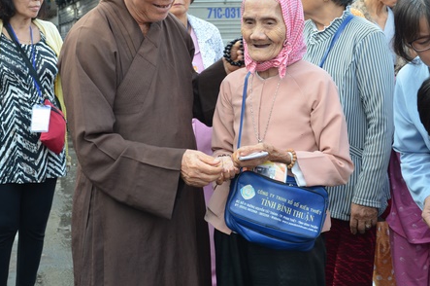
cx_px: 172
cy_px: 124
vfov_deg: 20.5
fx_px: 787
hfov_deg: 30.5
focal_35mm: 66
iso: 500
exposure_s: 1/125
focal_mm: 30
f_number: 5.6
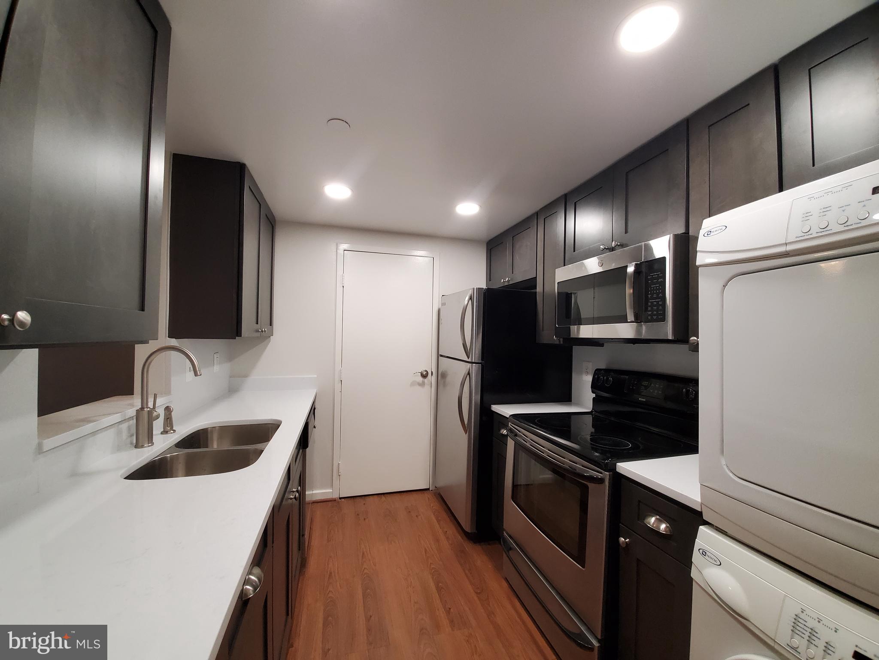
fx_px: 330
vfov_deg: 89.9
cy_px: 330
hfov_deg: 106.2
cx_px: 440
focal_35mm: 13
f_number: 2.2
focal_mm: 1.8
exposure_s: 1/60
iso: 400
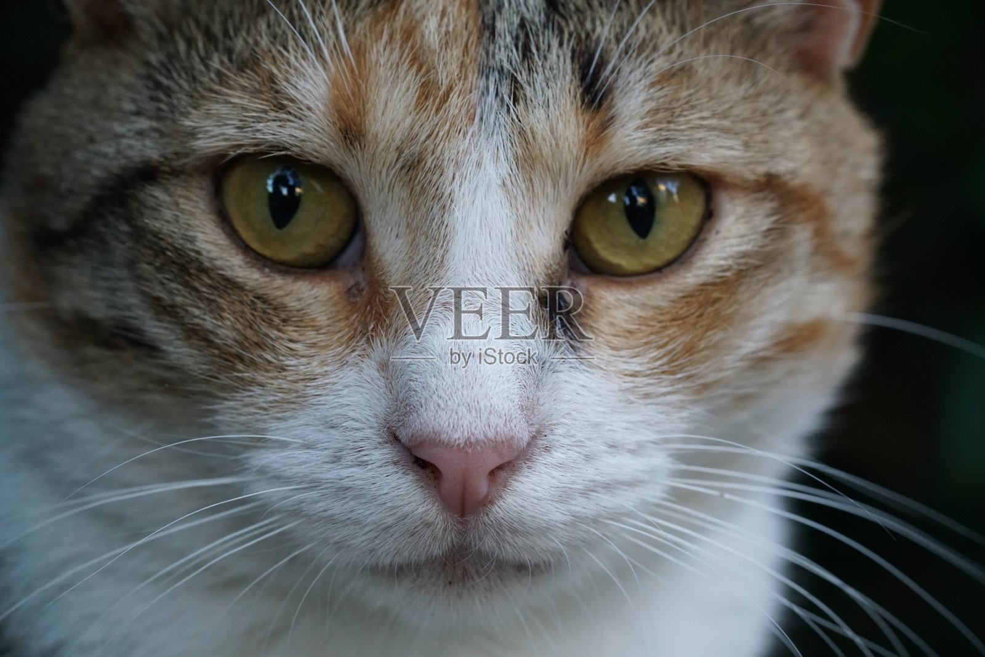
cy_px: 328
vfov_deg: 15.2
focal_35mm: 90
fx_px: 2463
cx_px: 492
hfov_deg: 22.6
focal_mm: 90
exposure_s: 1/125
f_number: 8
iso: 5000
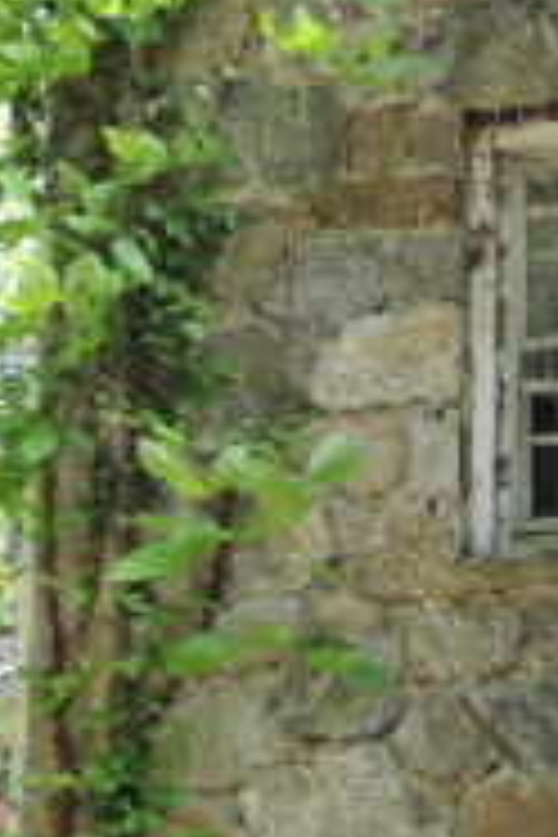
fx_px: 1999
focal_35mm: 86
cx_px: 814
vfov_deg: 23.5
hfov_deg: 14.9
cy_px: 590
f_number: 3
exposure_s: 1/100
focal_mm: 4.3
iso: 100
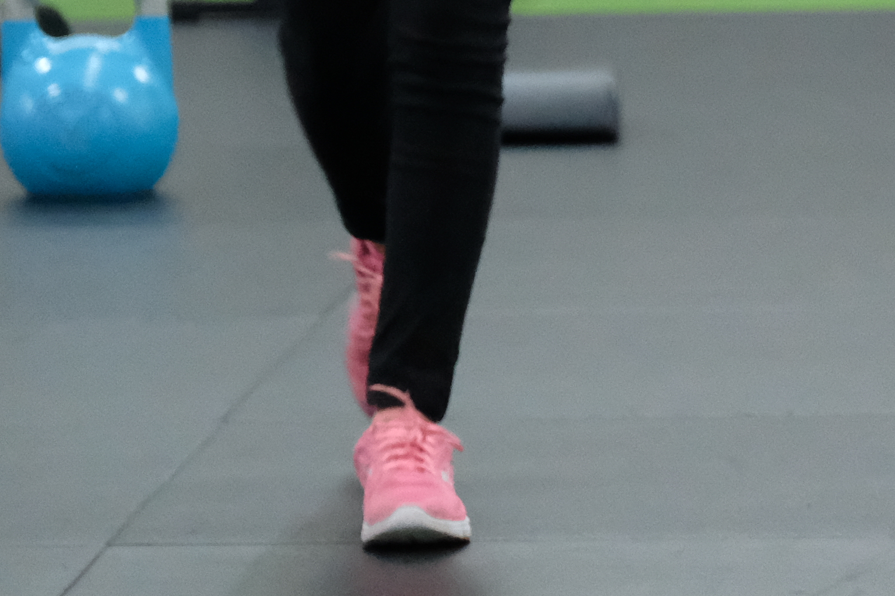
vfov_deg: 2.7
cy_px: -457
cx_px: 1621
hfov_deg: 4.0
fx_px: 12727
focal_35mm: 512
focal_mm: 87.1
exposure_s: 1/125
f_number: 2.8
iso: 5000
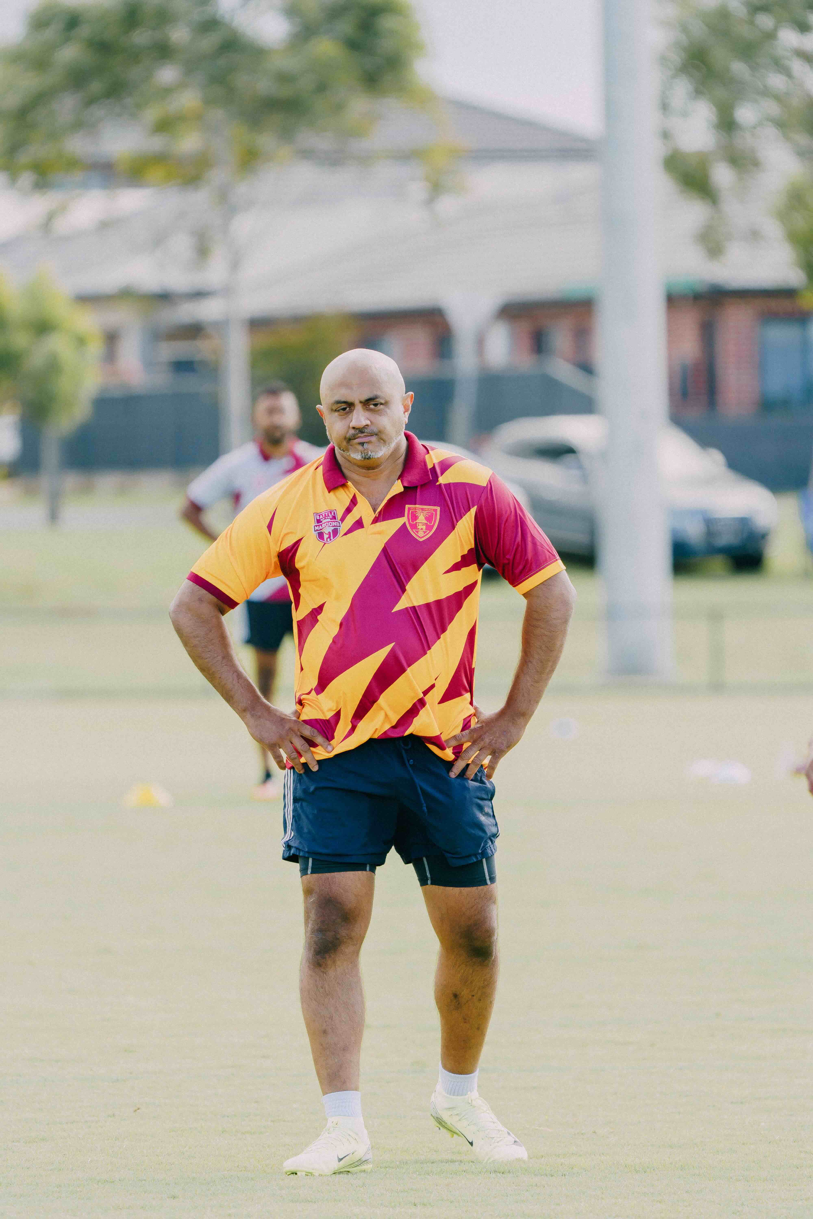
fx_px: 12160
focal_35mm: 359
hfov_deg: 3.8
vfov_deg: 5.7
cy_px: 610
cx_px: 406
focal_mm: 359
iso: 250
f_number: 6.3
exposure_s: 1/250
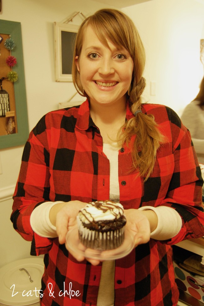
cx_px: 102
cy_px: 153
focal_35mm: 33
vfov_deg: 57.3
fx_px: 281
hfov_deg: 39.9
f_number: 3.8
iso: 800
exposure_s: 1/13
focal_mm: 22
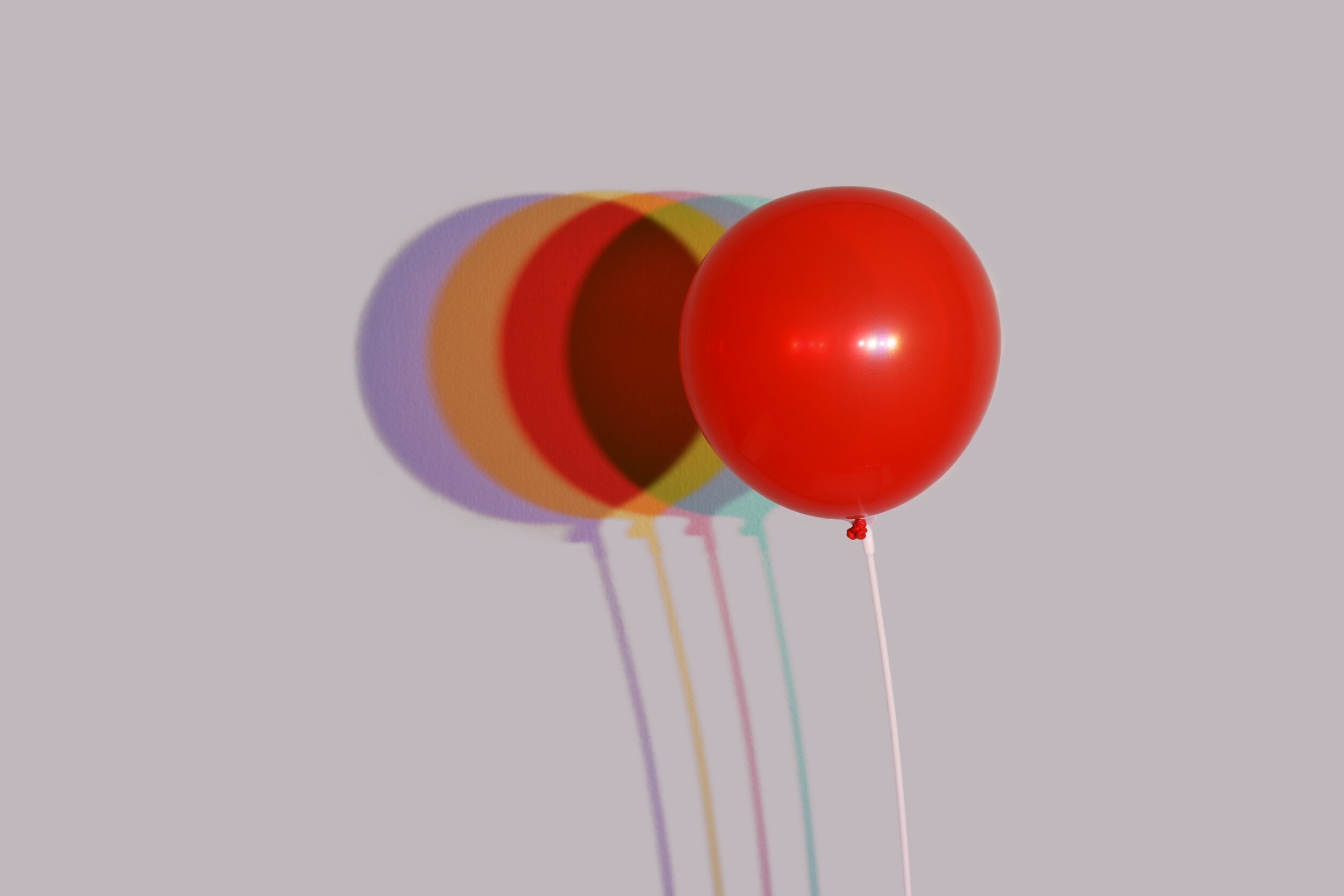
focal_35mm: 53
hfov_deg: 37.5
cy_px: 448
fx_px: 1979
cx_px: 672
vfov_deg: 25.5
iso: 200
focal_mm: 35
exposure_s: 1/60
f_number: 4.5
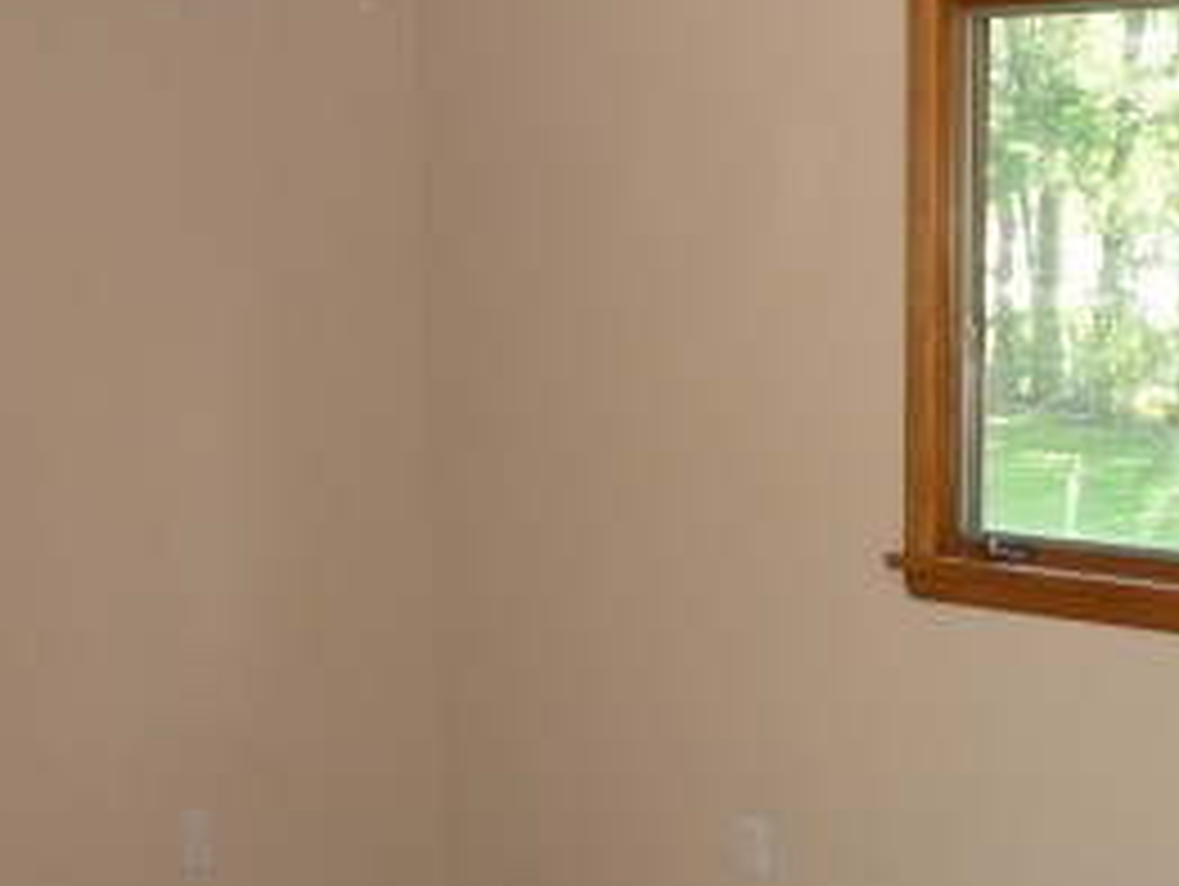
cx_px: 828
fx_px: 2080
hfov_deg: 31.3
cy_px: 594
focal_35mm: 61
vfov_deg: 23.9
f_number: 2.8
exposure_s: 1/30
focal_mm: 4.4
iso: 200
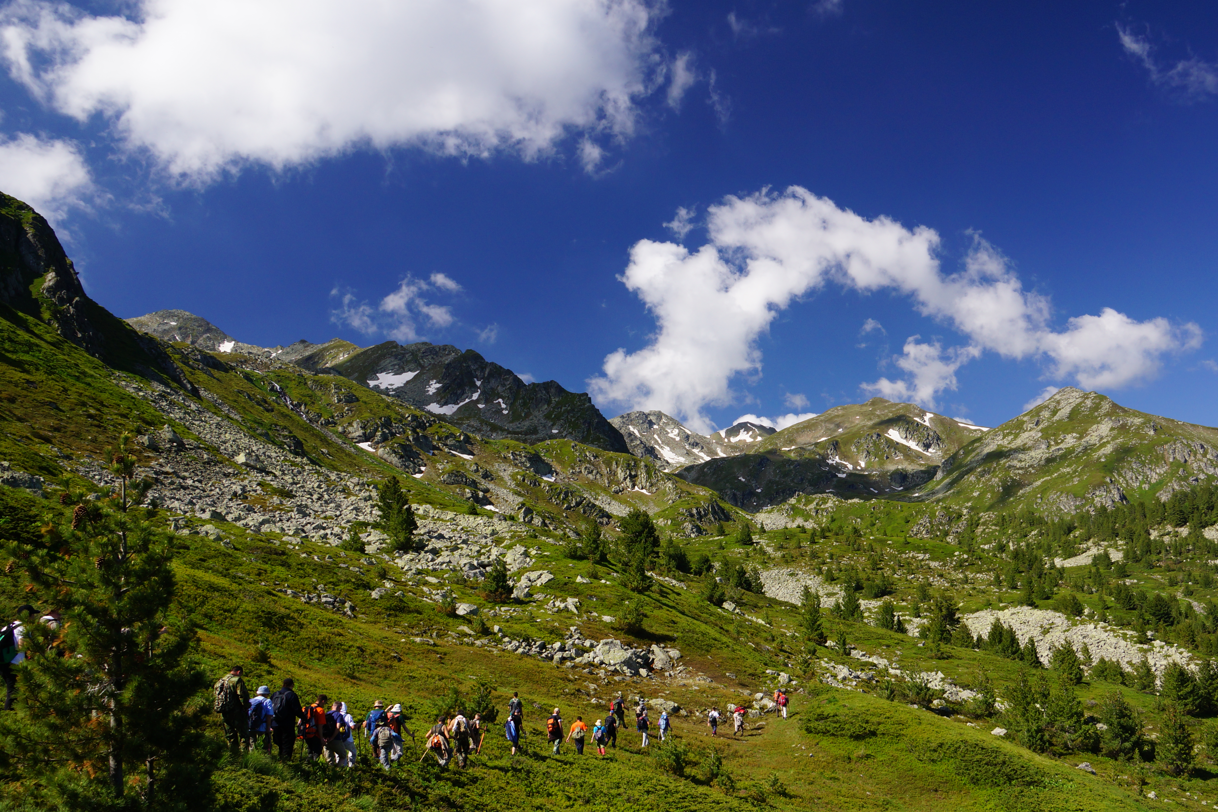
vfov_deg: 43.5
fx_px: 1015
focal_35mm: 30
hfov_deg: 61.4
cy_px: 471
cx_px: 726
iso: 160
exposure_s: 1/200
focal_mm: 16
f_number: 6.3
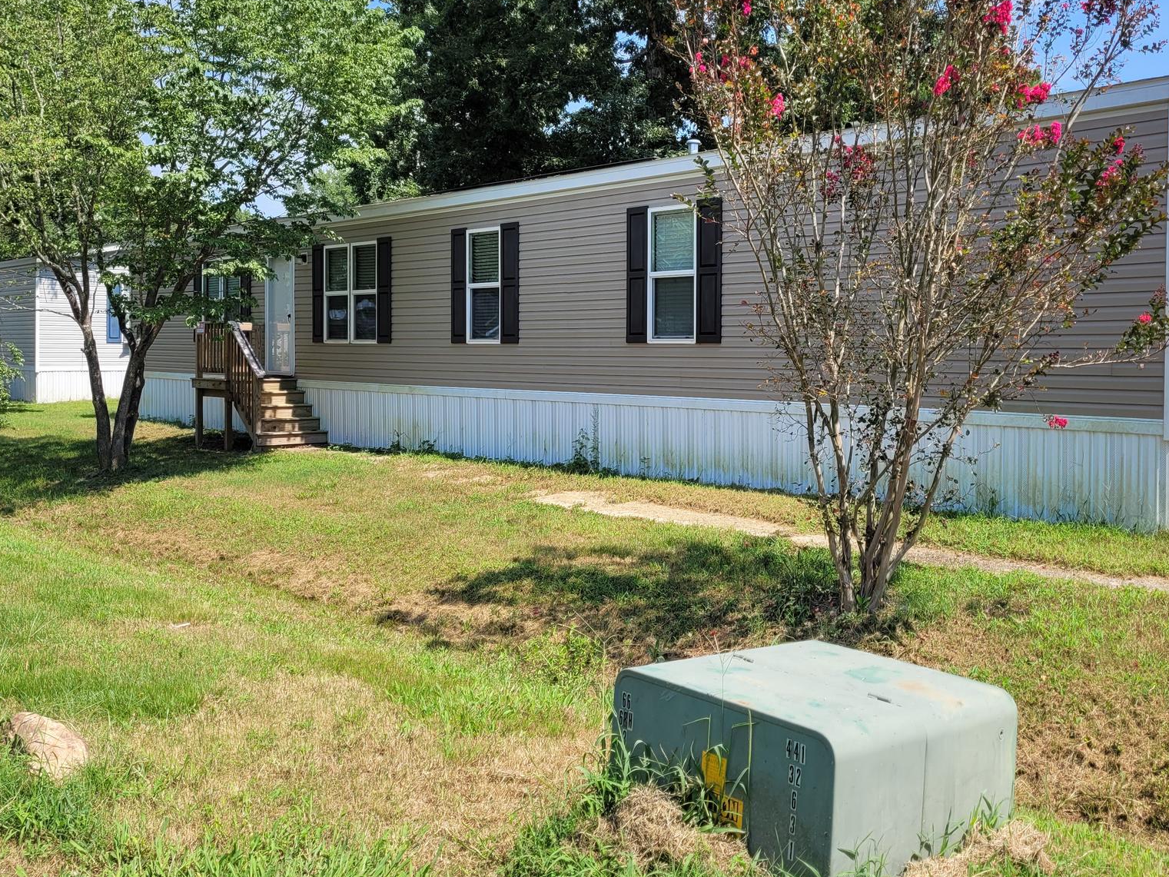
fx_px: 1182
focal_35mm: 35
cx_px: 682
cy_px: 382
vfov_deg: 40.6
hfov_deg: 52.4
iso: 40
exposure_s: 1/1576
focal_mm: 5.4
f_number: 1.8
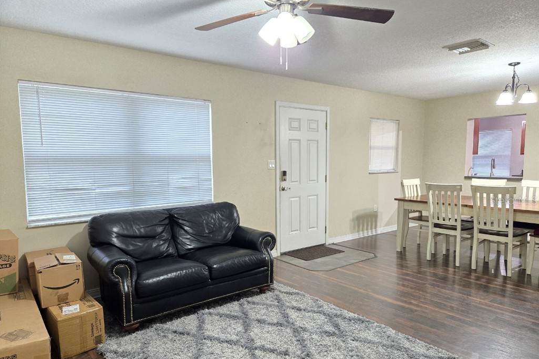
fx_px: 359
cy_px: 200
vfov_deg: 53.0
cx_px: 269
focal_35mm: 24
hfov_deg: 73.8
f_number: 1.8
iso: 640
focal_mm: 5.4
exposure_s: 1/60
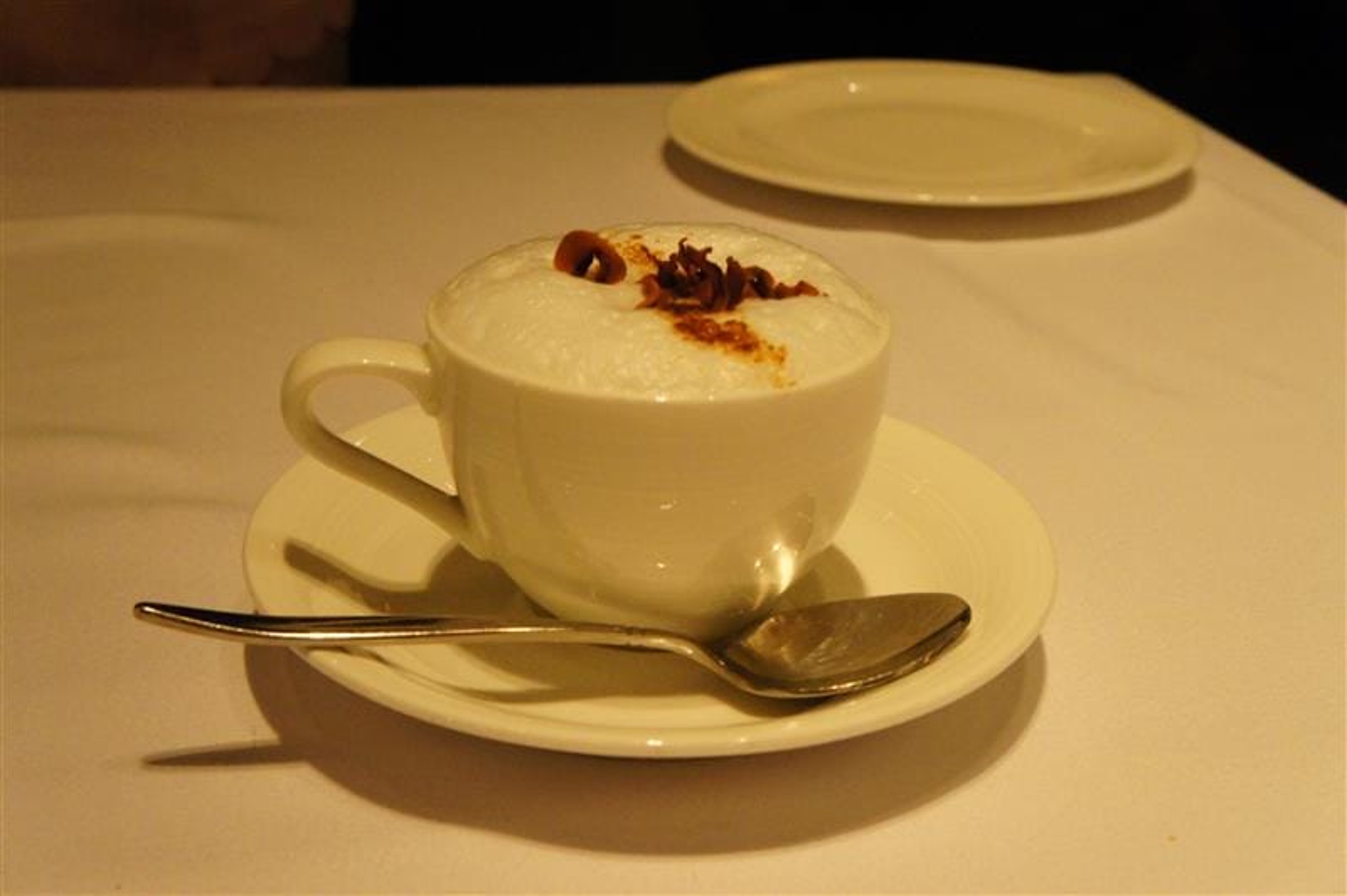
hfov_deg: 38.9
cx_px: 674
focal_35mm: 51
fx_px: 1907
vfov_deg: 26.4
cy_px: 448
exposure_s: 1/20
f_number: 8
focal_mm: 34
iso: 3200
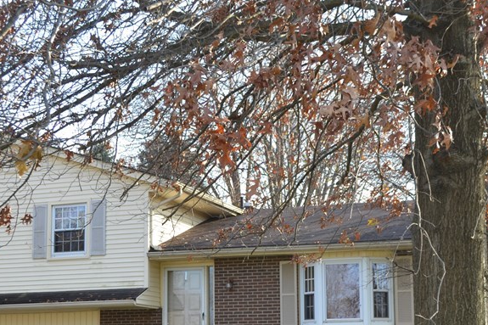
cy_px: 252
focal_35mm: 68
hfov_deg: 29.7
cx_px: 252
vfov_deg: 19.8
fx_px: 921
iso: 110
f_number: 5.6
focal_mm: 24
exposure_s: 1/125
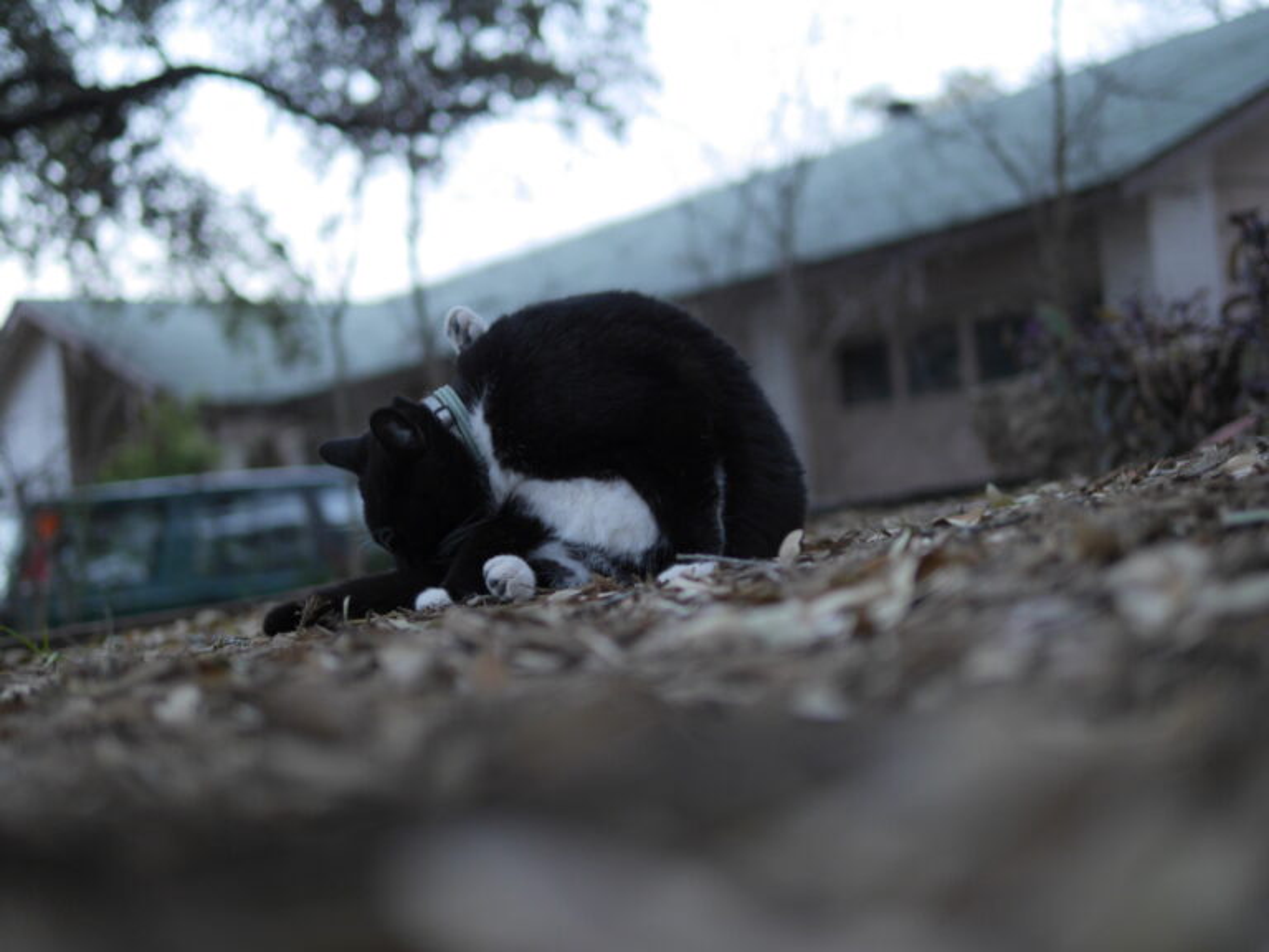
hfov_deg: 38.2
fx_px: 1833
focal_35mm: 50
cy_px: 476
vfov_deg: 29.1
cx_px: 634
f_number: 1.4
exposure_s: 1/60
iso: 320
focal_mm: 25
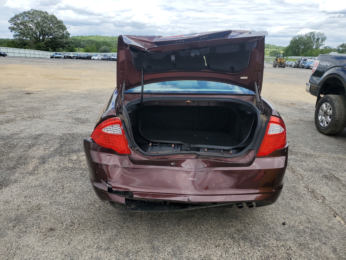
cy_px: 130
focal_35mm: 26
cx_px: 173
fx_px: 260
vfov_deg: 53.1
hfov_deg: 67.3
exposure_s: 1/2500
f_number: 1.5
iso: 50
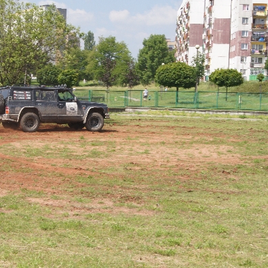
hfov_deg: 25.4
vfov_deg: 25.5
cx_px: 102
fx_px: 593
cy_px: 134
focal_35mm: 68
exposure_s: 1/160
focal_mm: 35
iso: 200
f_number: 16
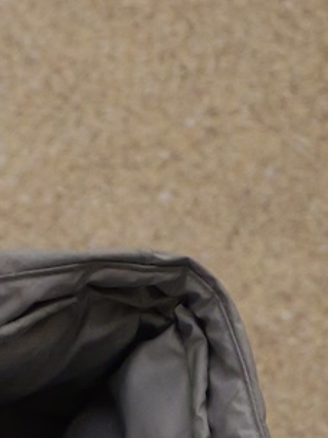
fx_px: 8098
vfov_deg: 3.1
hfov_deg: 2.3
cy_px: 596
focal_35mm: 641
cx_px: -308
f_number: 4.7
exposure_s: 1/80
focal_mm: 61
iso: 3200
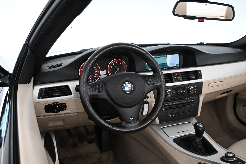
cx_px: 124
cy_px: 83
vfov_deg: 38.1
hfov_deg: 54.7
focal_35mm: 35
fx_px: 238
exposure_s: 1/80
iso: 4000
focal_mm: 22.5
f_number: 4.5
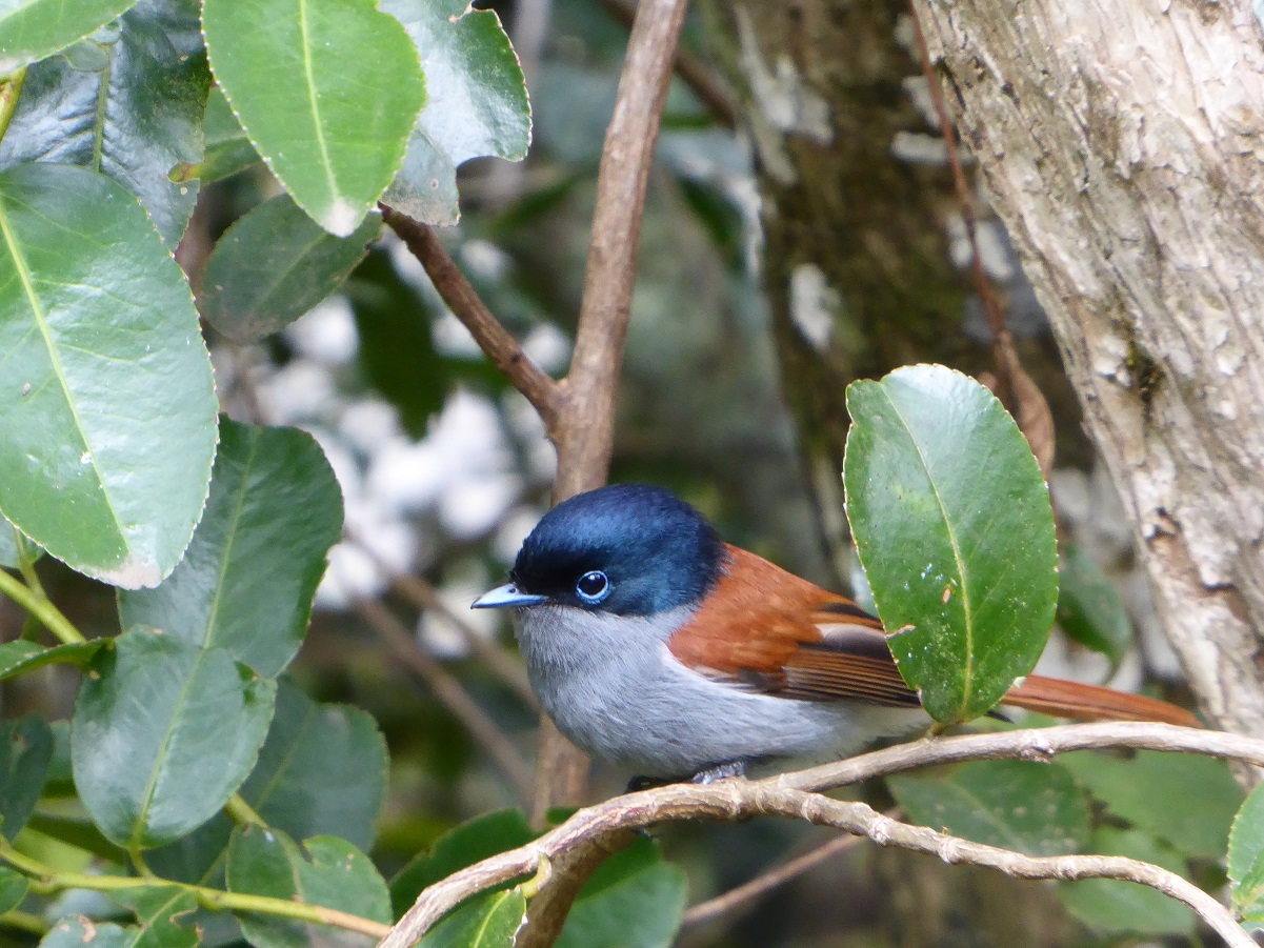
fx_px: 18880
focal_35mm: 517
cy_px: 474
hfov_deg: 3.8
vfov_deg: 2.9
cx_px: 632
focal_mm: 83.4
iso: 640
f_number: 6
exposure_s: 1/125
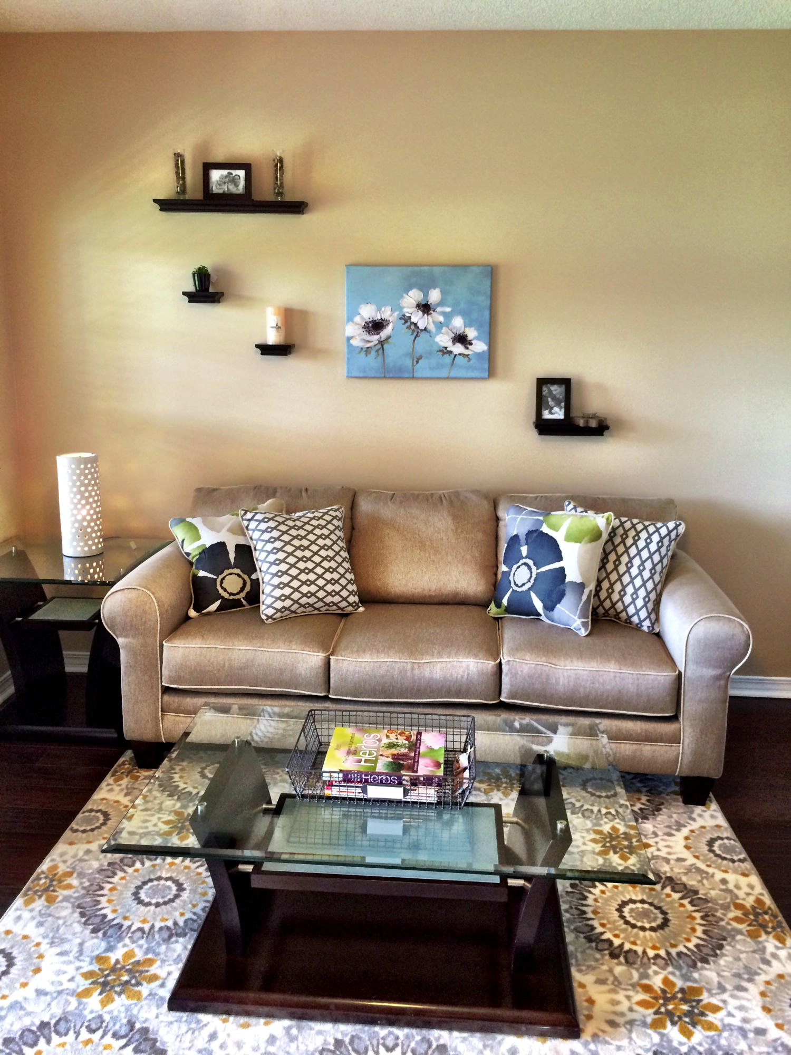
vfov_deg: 61.7
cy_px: 528
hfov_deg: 48.2
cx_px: 396
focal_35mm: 29
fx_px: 884
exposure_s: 1/30
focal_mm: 4.15
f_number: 2.2
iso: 64
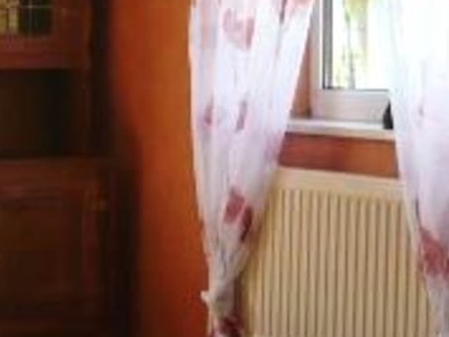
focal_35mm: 137
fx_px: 1778
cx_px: -19
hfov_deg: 14.1
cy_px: 129
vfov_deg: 10.8
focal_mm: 5.5
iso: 100
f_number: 2.8
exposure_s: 1/160
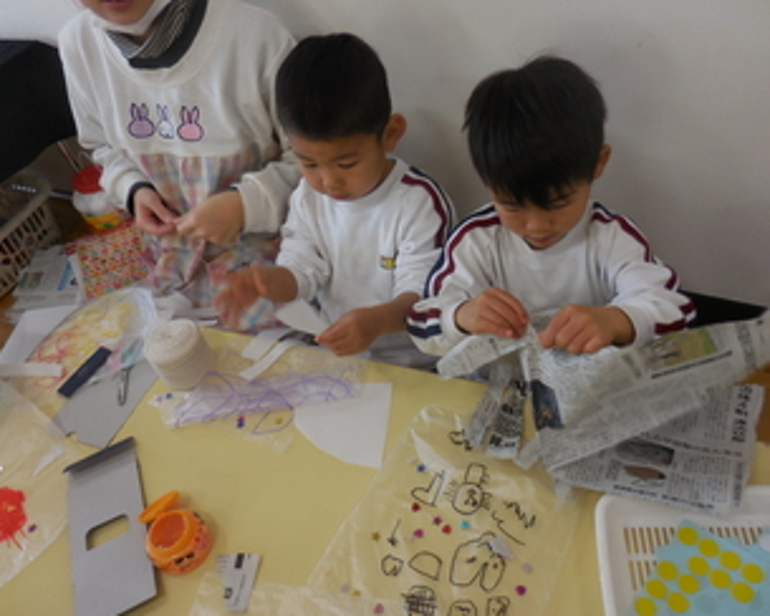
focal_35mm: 28
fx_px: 638
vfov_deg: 51.5
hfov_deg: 62.2
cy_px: 290
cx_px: 404
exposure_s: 1/30
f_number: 3.3
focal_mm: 4.5
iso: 200
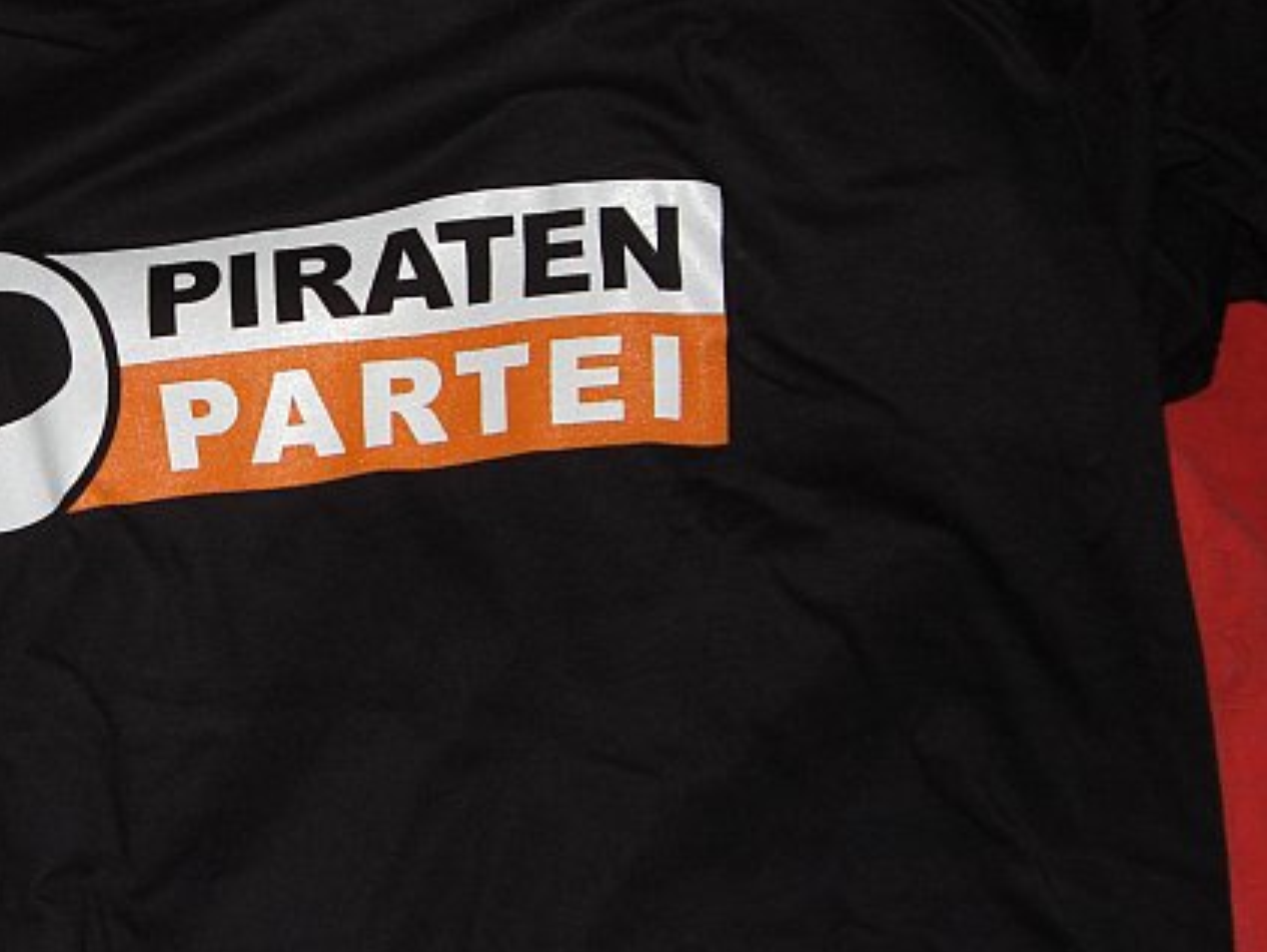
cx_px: 174
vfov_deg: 20.4
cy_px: 315
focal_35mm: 72
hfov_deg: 26.3
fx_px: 2637
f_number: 2.7
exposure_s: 1/60
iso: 100
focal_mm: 6.2
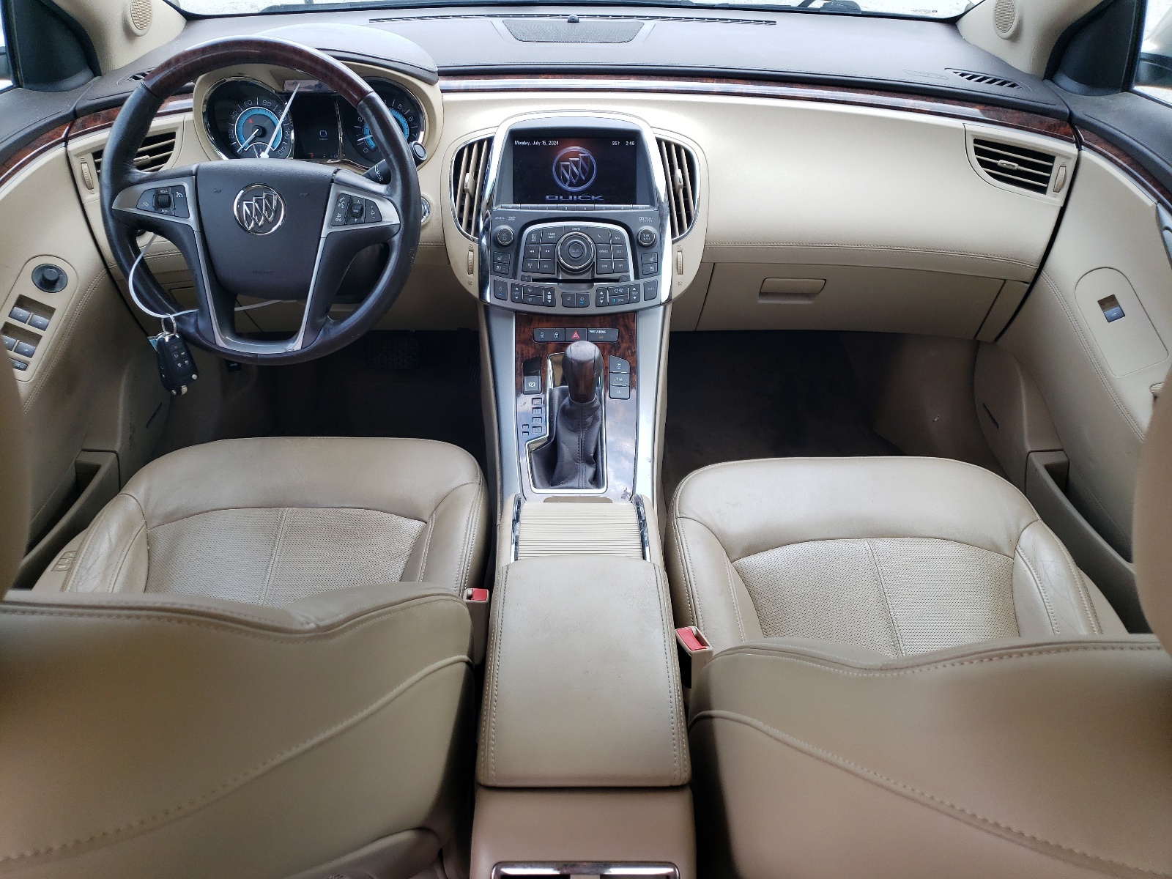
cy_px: 440
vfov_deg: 53.1
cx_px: 586
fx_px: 880
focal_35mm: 26
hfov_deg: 67.3
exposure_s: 1/357
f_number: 1.5
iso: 50
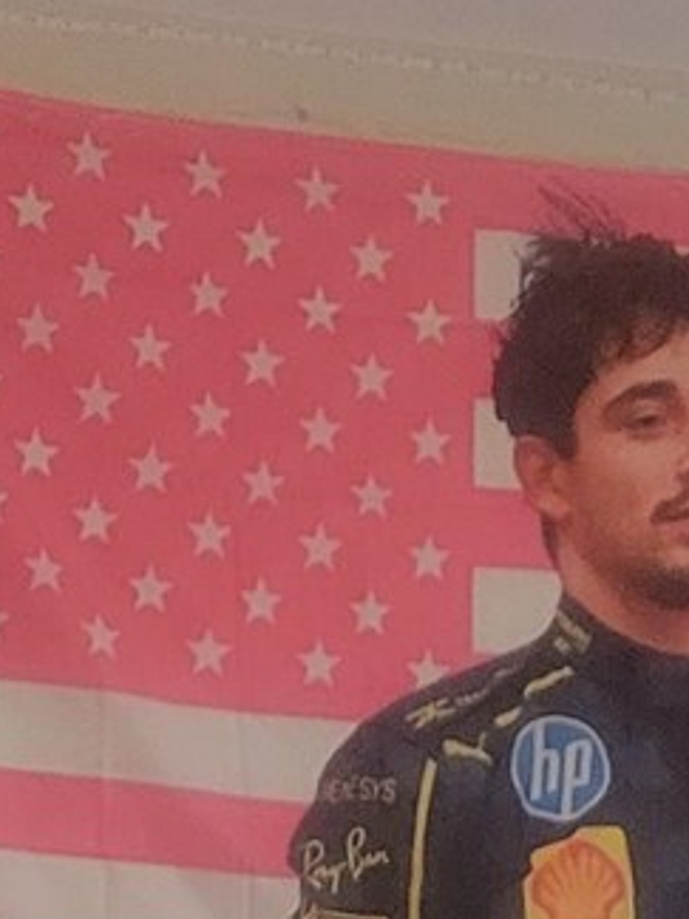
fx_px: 4910
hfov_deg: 8.0
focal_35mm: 185
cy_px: 1770
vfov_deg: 10.0
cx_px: 439
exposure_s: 1/120
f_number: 1.8
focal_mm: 5.4
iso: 320
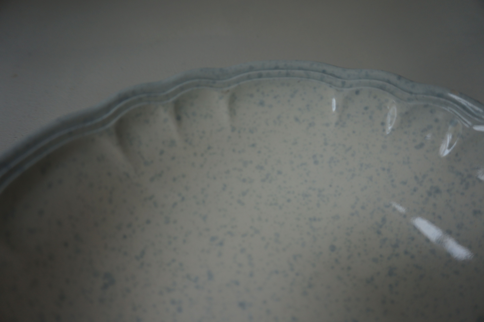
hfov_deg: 73.8
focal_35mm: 24
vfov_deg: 53.0
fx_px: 322
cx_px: 242
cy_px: 161
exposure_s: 1/160
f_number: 4
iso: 200
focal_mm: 16
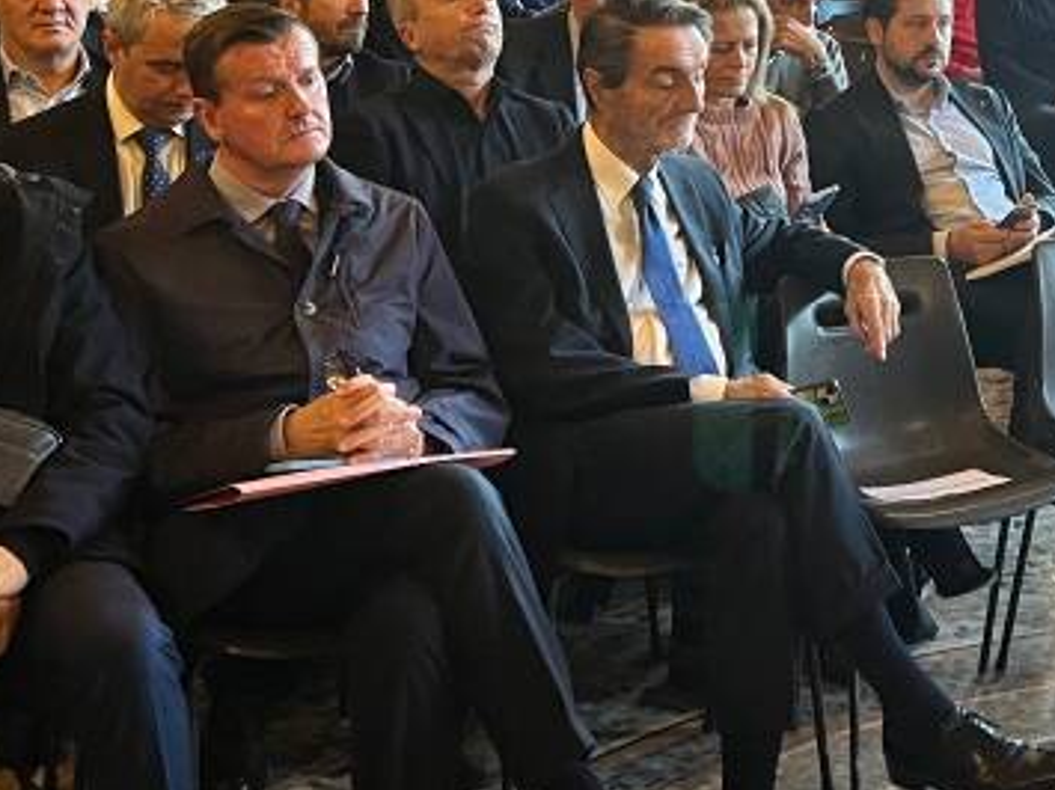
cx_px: 1120
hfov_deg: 24.5
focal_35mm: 75
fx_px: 2285
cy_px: -101
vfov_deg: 18.8
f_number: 1.5
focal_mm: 5.7
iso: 250
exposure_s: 1/50
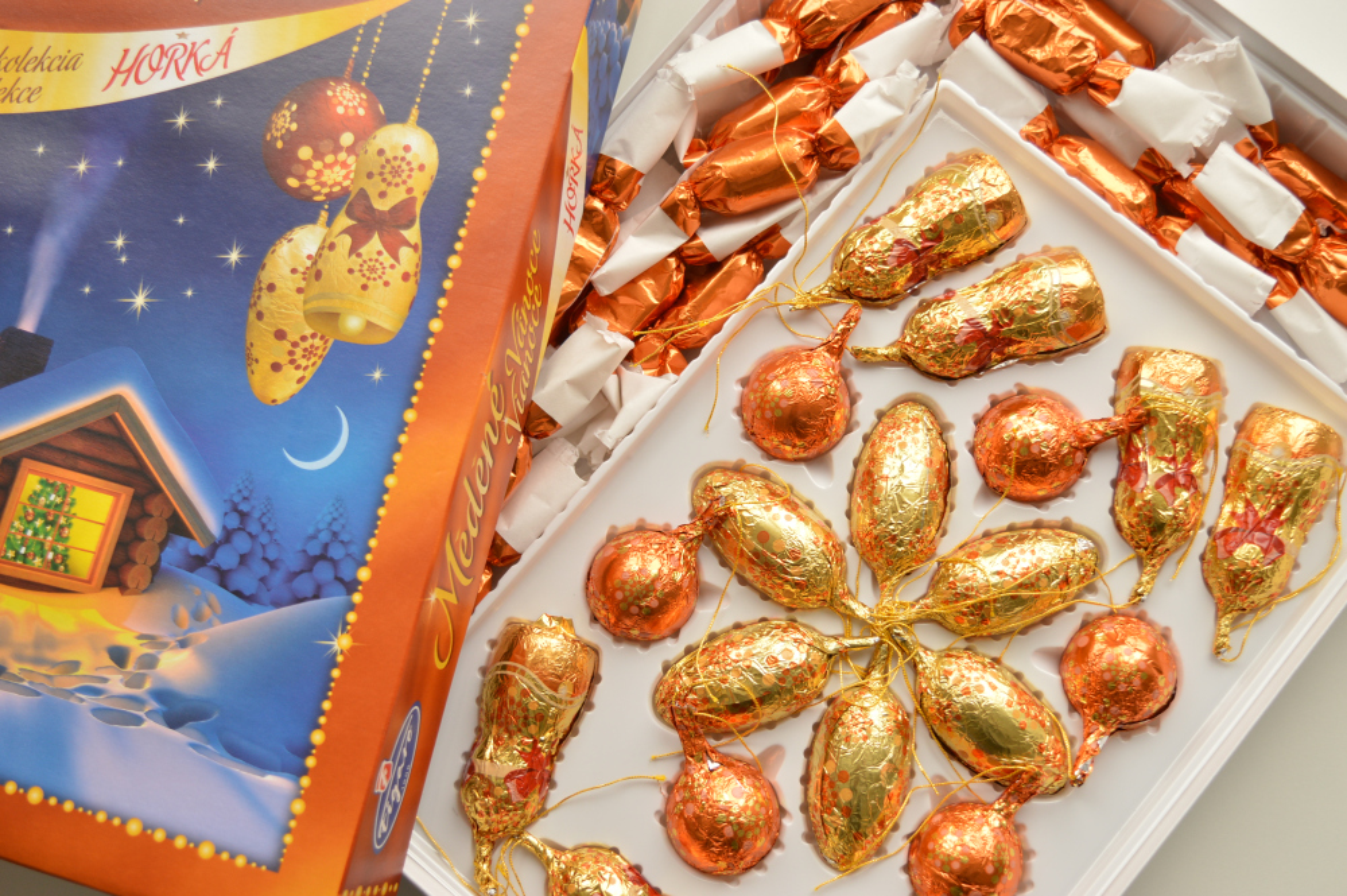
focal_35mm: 42
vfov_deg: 31.8
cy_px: 448
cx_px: 674
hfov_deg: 46.4
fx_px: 1570
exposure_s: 1/15
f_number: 4.2
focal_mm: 28
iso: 200
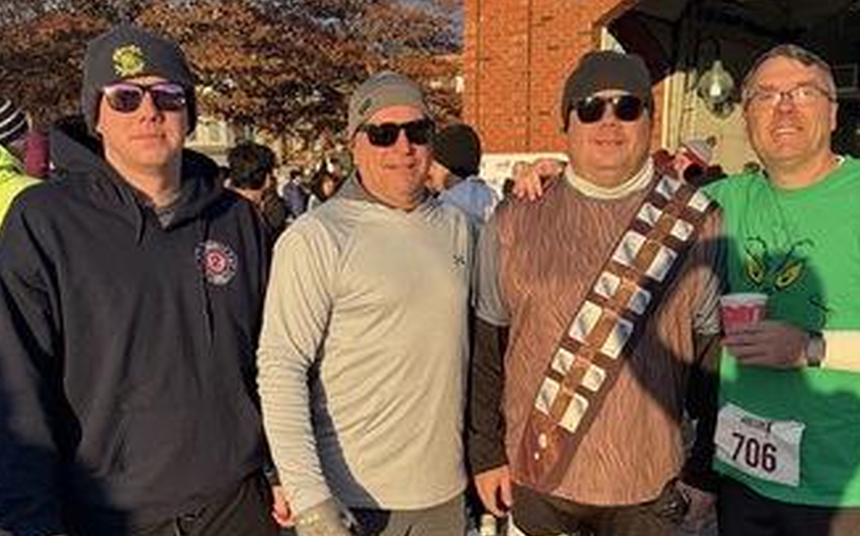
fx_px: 1007
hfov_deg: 46.1
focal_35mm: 43
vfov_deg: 29.4
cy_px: 385
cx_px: 487
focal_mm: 6.76
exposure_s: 1/2041
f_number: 1.78
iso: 80
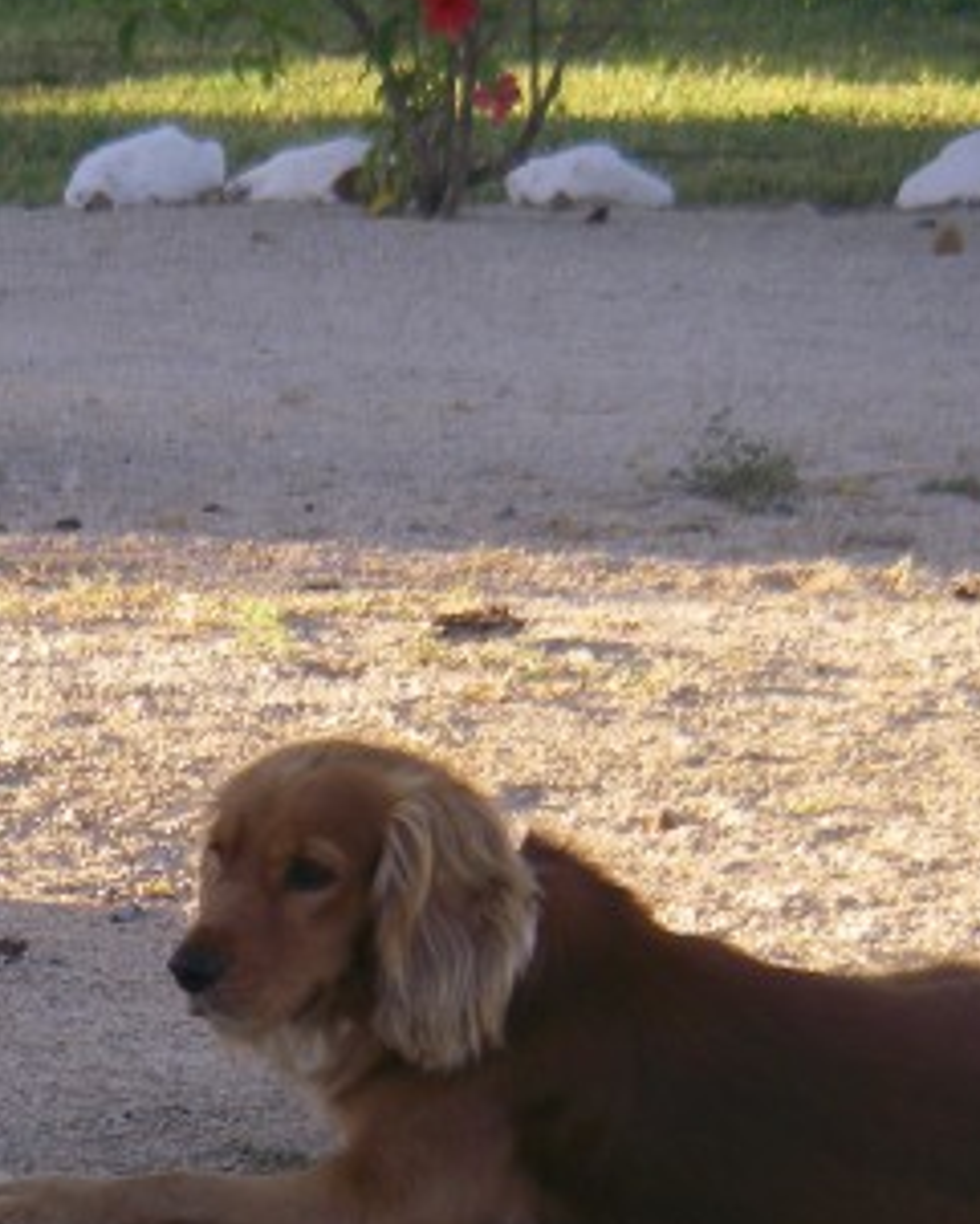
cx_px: 301
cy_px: 858
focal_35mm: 222
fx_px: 8045
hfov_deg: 7.0
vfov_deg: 8.7
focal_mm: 18.9
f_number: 4
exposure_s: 1/125
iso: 64
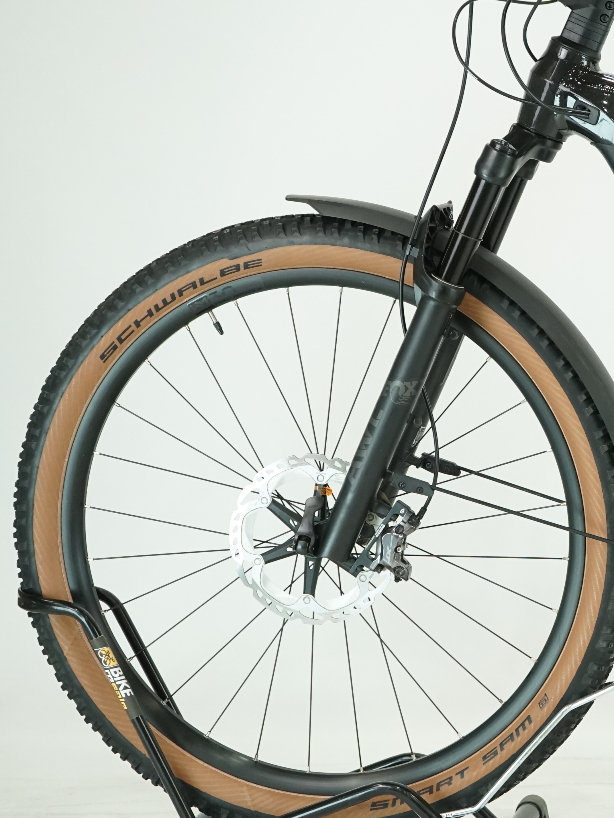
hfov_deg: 13.3
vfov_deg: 18.4
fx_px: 2530
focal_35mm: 107
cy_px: 355
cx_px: 824
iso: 1600
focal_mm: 53
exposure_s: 1/200
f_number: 5.6
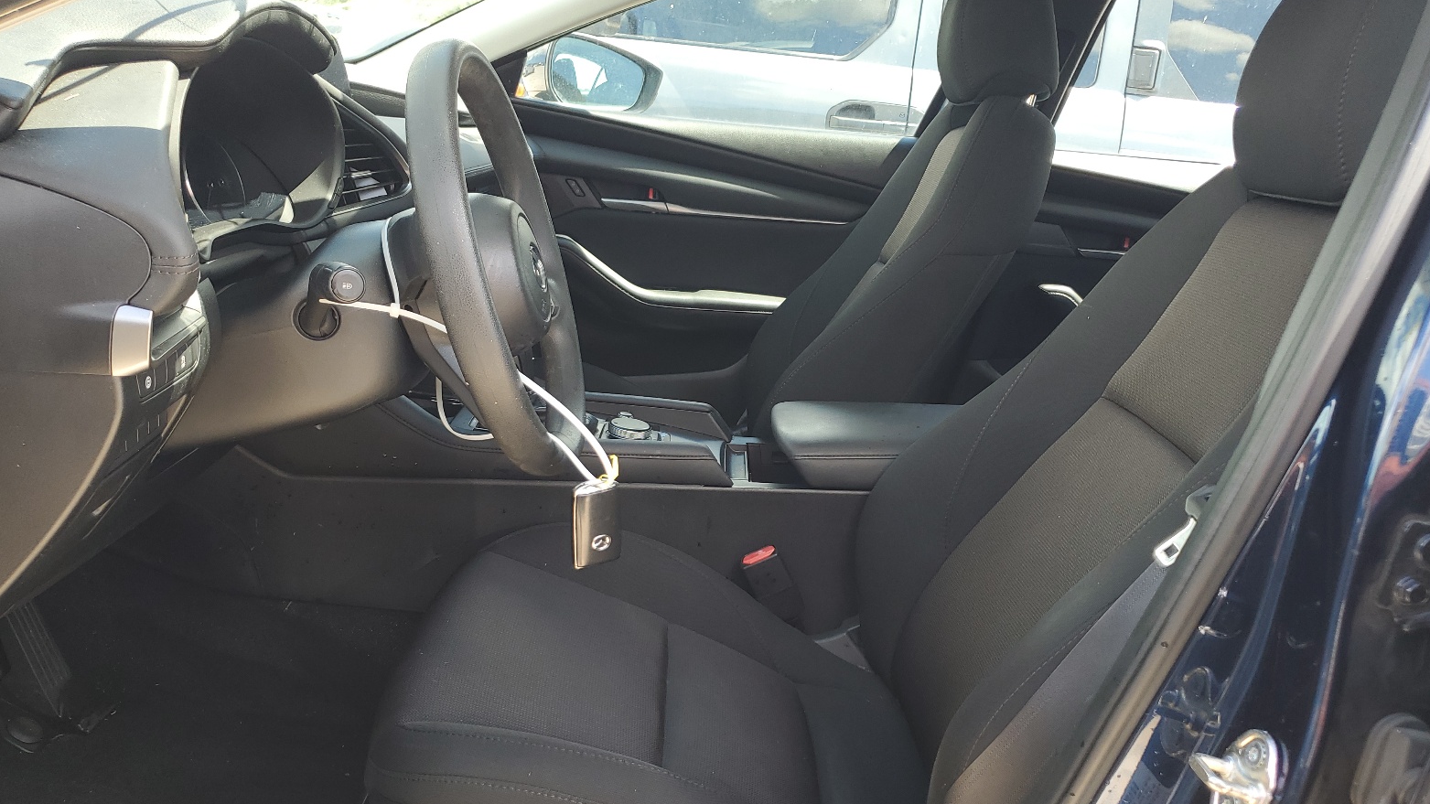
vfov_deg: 40.1
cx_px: 717
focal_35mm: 29
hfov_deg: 66.1
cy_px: 459
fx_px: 1100
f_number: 1.5
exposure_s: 1/200
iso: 50
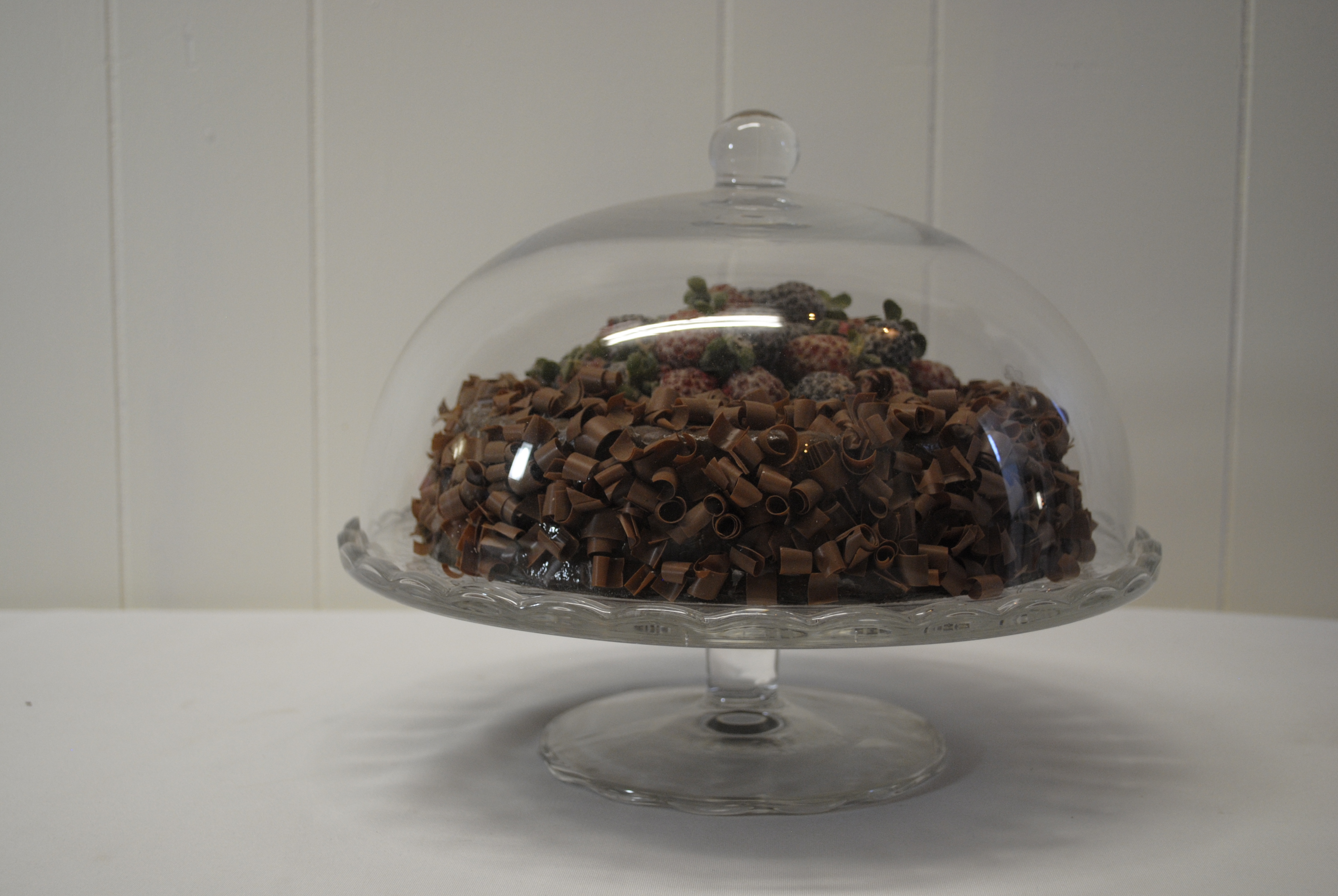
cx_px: 669
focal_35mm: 44
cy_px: 448
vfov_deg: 30.9
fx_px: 1619
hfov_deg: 44.9
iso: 400
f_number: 4.5
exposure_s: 1/60
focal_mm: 29
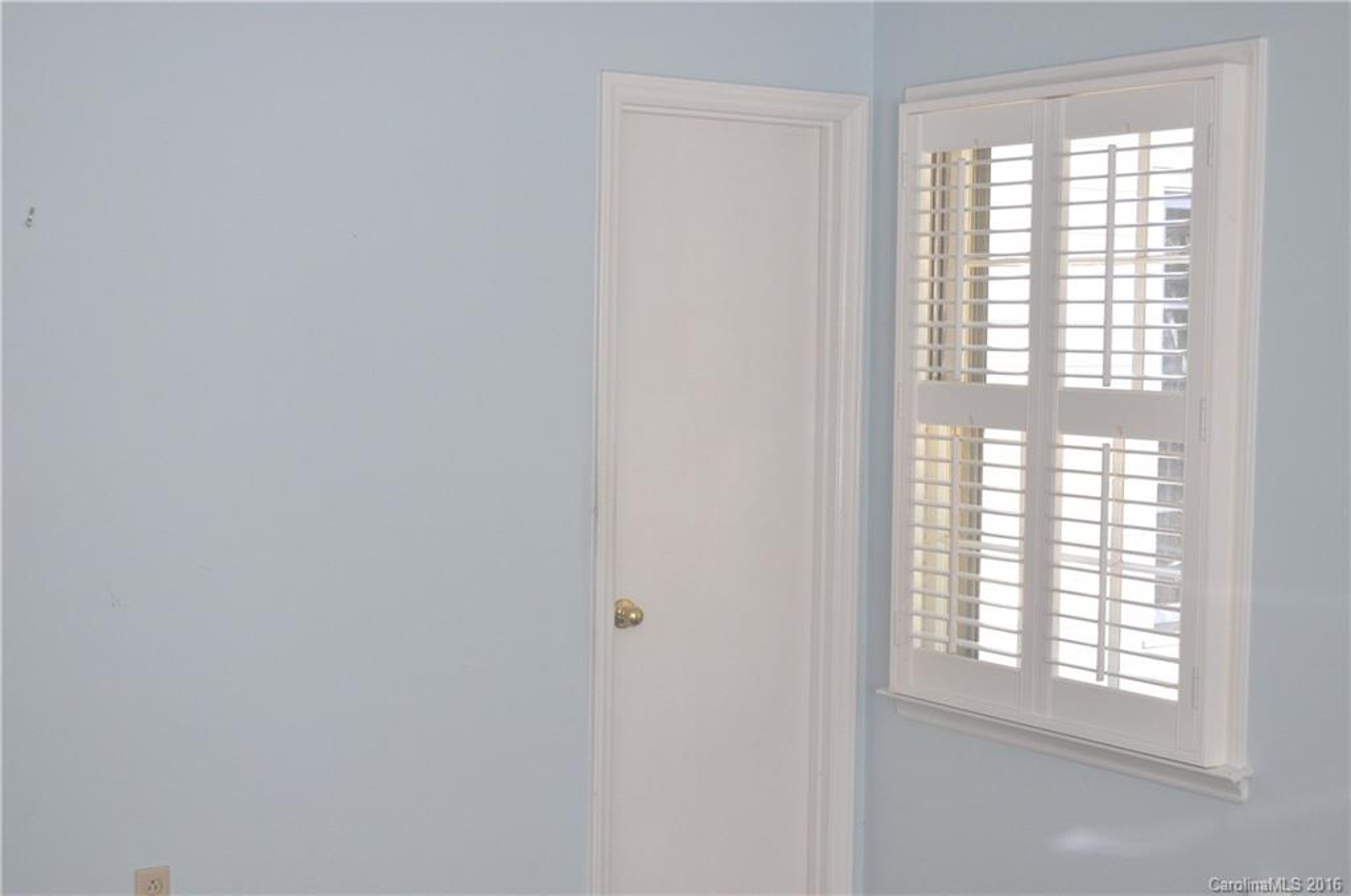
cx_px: 676
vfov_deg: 25.7
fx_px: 1967
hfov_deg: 37.9
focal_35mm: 52
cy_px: 448
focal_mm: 35
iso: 400
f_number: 5.6
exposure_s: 1/125
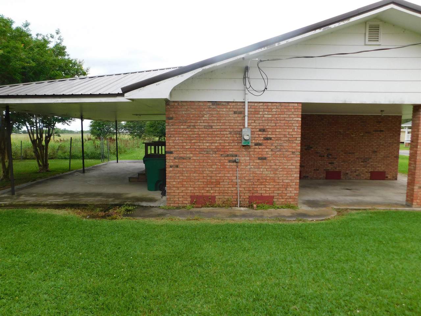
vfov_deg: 58.9
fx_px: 280
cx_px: 210
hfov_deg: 73.9
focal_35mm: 23
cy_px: 158
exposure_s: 1/400
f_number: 3
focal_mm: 4
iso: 125
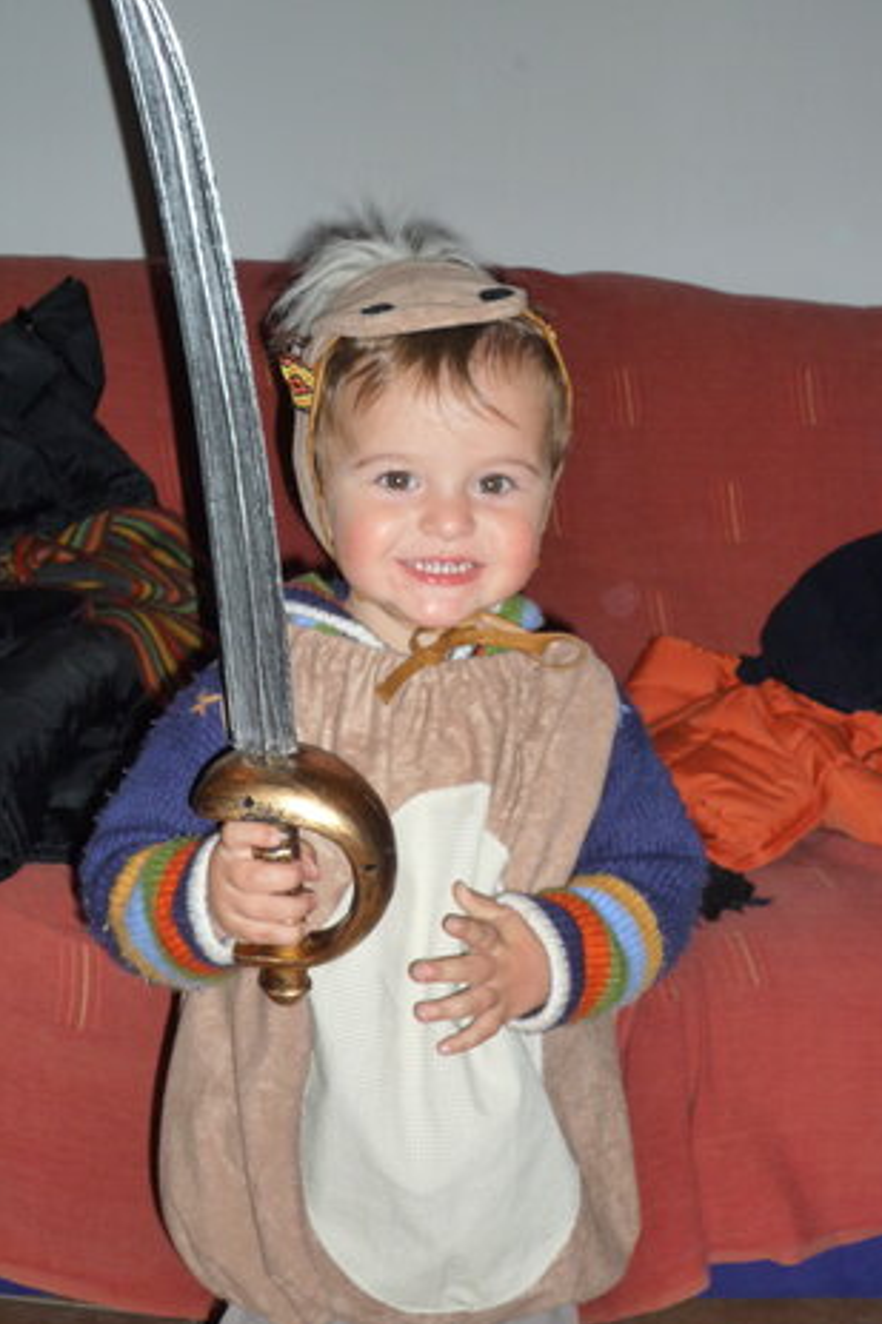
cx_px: 462
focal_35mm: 57
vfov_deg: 35.1
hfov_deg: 23.8
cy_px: 659
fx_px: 2096
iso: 250
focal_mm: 9.3
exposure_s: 1/125
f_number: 4.3
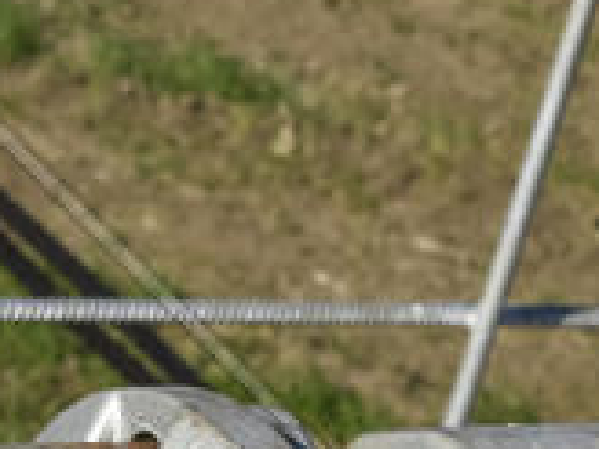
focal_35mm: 229
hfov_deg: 8.5
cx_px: 869
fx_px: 3963
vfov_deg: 6.2
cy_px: 1004
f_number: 8
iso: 100
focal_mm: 30
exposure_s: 1/500
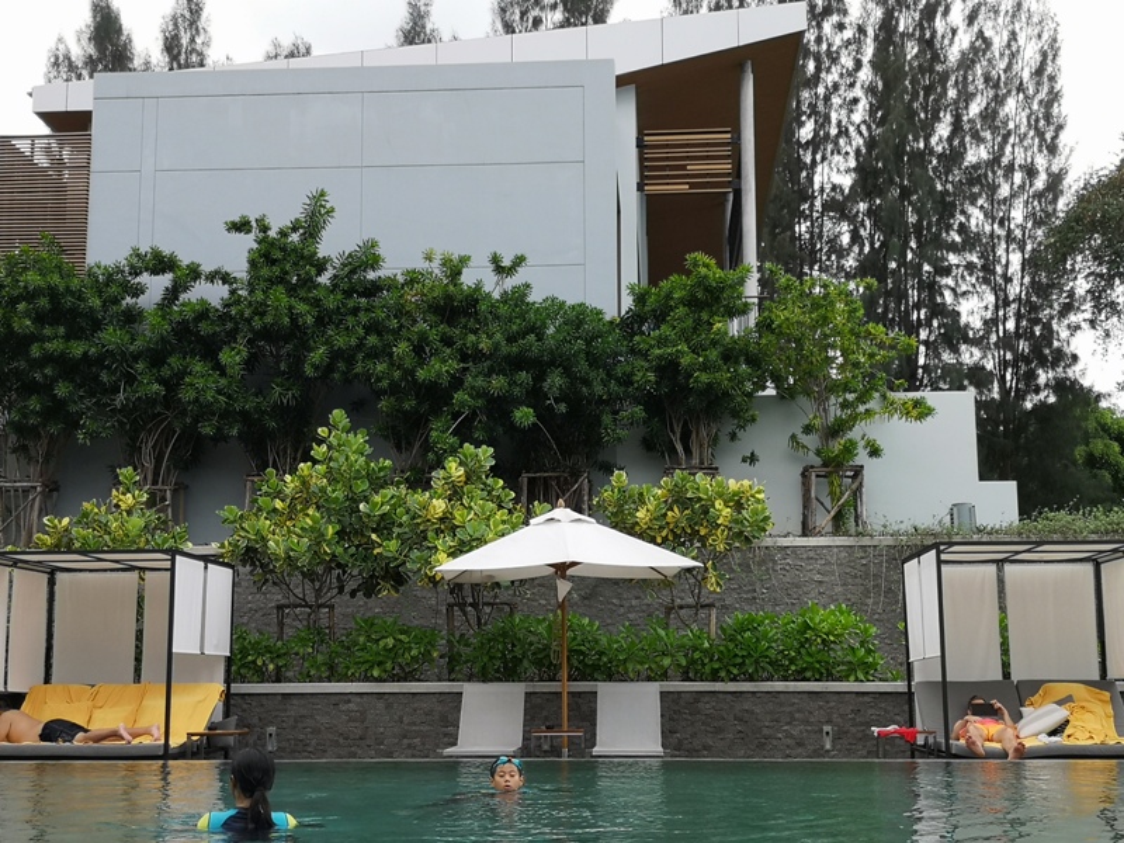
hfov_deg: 42.1
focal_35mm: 45
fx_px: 1461
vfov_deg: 32.2
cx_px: 562
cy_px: 422
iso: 50
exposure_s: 1/767
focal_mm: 3.95
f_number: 1.8
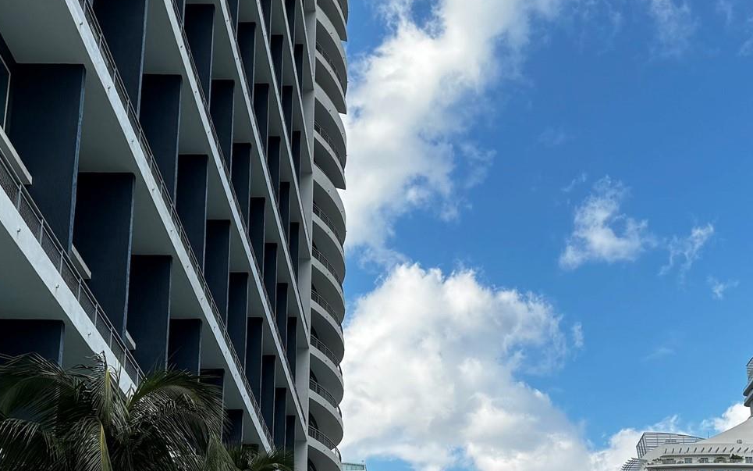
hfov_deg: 37.5
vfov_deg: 22.9
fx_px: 1108
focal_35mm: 54
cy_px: 488
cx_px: 428
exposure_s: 1/1560
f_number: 1.78
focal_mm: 6.86
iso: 80
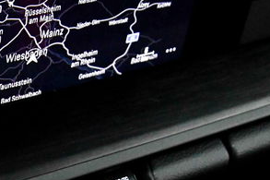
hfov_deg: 16.0
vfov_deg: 10.6
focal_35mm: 126
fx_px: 944
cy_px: 234
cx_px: 16
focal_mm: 32
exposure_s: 1/15
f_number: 5.6
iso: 3200
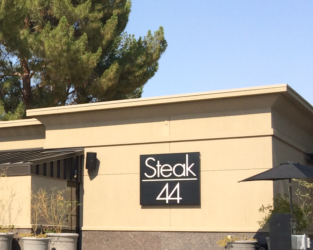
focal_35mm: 78
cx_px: -30
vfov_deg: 19.6
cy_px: 169
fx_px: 723
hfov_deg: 23.0
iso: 32
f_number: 2.2
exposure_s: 1/1414
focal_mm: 4.15
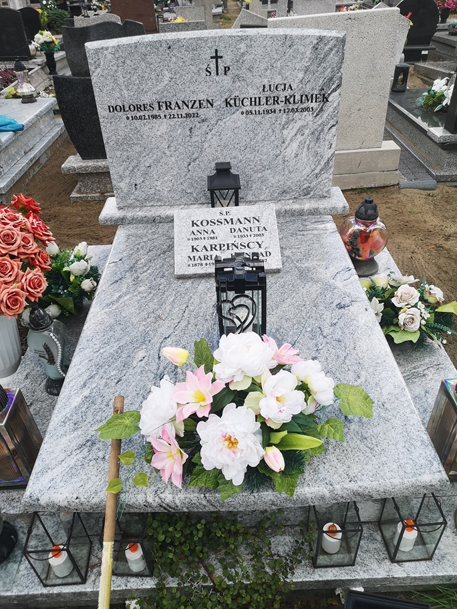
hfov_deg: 51.4
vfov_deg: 65.3
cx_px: 228
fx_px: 475
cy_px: 304
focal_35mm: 27
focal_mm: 5.58
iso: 50
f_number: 1.8
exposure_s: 1/554
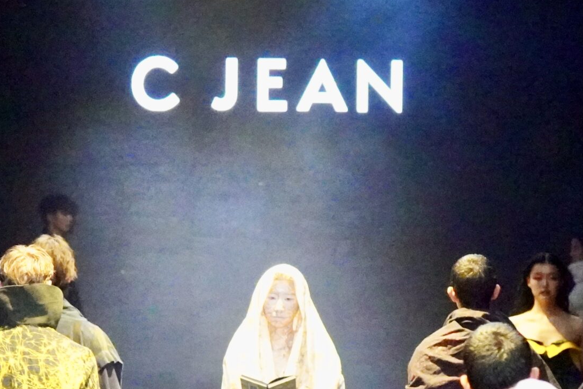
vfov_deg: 4.1
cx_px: 262
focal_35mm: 331
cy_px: 429
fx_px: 5359
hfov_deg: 6.2
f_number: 4
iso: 16000
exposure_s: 1/250
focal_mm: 94
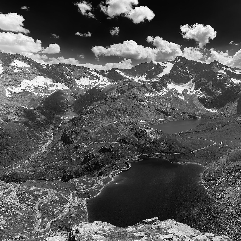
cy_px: 120
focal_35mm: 27
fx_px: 213
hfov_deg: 57.0
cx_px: 171
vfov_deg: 59.1
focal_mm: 21
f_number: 7.1
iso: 100
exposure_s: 1/640
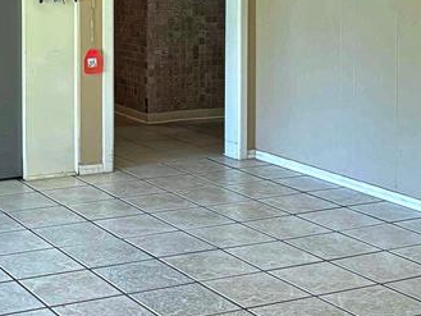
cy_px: 5
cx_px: 86
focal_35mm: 81
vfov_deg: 17.8
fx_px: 985
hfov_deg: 23.8
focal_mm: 6
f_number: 1.6
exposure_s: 1/60
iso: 250
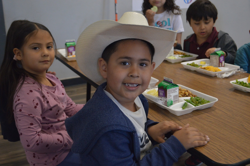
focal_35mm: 48
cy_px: 83
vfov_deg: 28.0
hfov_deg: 41.1
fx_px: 333
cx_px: 125
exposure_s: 1/60
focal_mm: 32
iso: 1800
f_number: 4.8
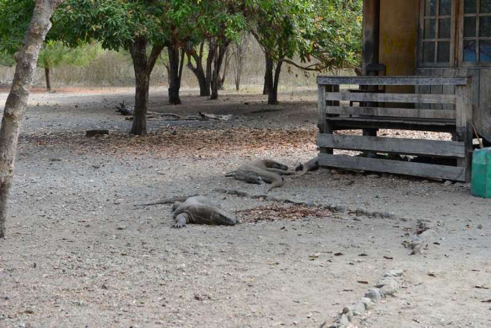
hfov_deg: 28.8
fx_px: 955
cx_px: 246
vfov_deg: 19.5
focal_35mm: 70
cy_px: 164
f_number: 7.1
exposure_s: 1/200
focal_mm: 70
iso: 250
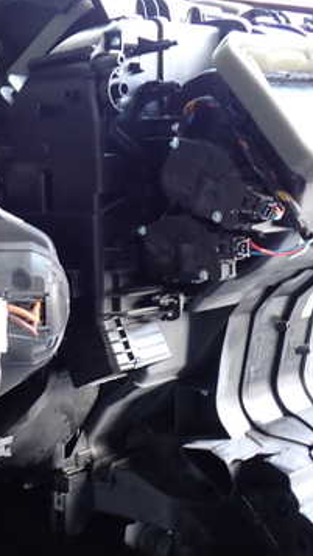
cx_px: -51
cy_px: 297
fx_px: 811
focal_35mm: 55
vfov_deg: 37.8
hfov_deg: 20.6
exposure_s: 1/30
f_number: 2.3
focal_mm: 5.4
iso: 200
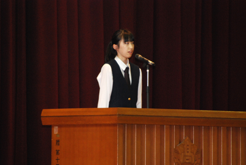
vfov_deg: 3.1
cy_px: 82
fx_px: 3079
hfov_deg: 4.6
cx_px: 123
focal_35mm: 450
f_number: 6.3
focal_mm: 300
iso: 1600
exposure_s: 1/60
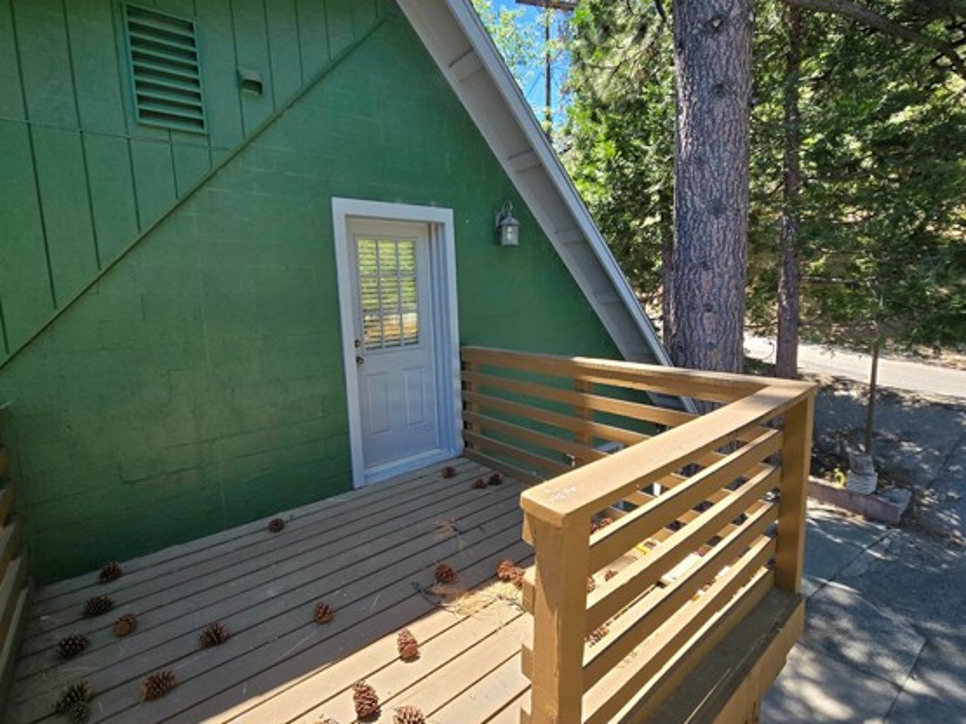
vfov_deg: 81.7
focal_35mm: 15
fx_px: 419
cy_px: 350
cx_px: 447
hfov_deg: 98.0
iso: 50
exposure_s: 1/400
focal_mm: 2.2
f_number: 2.2
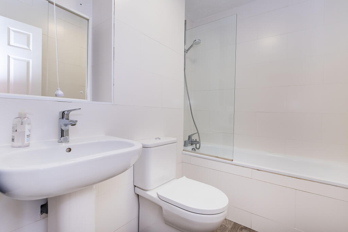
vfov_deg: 77.3
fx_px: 145
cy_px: 116
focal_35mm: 15
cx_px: 174
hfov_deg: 100.4
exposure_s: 1/40
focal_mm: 10
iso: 400
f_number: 6.4
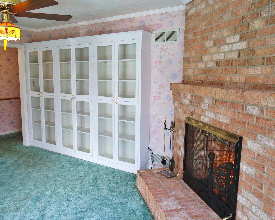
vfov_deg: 49.9
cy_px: 115
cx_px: 119
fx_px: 236
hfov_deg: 60.2
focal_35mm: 29
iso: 200
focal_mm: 9
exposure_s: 1/40
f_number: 3.5
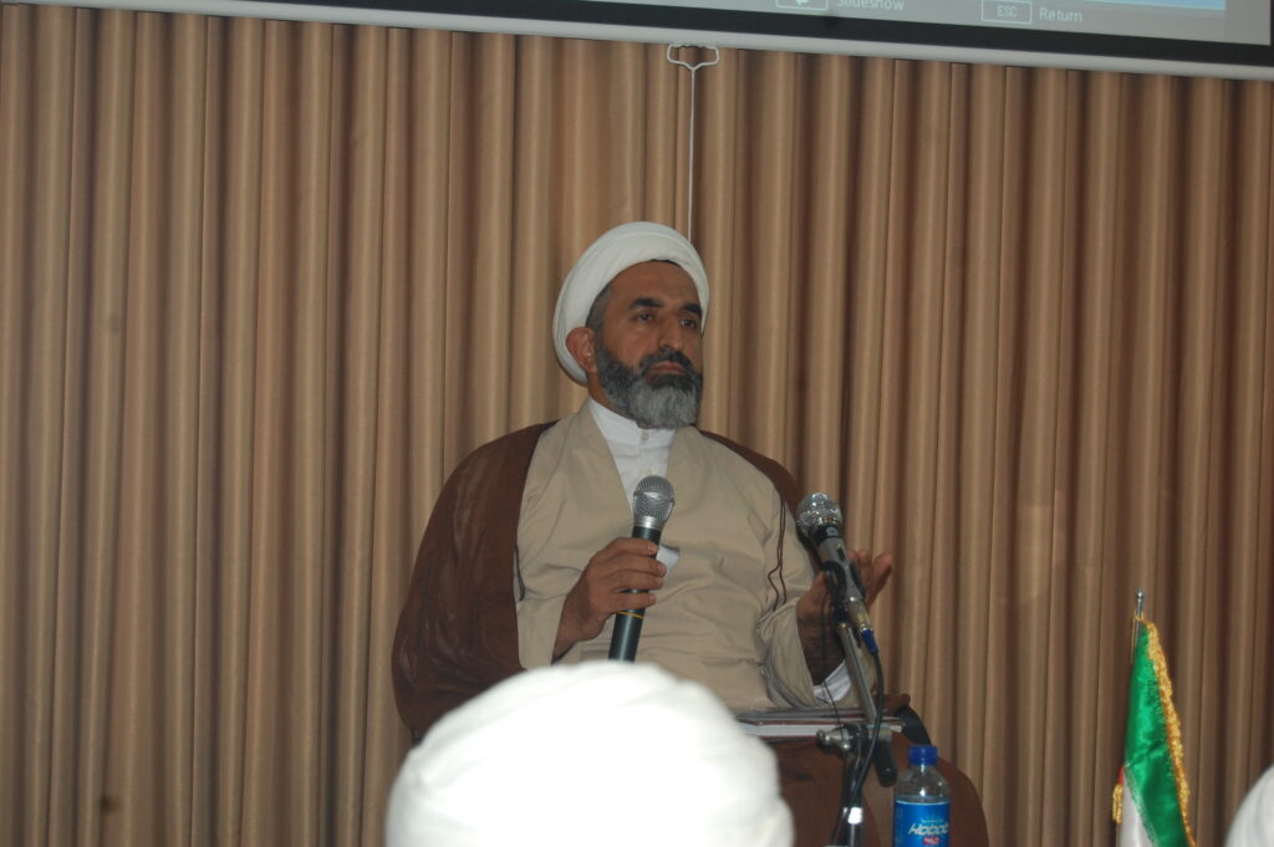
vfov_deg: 16.5
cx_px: 637
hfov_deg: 24.6
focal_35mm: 82
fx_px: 2917
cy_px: 424
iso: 400
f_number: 5.6
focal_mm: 55
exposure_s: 1/60
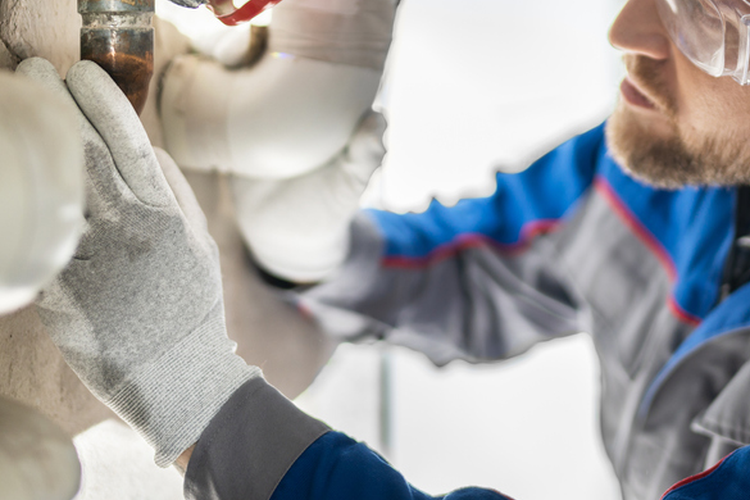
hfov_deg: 26.9
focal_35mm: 75
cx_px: 486
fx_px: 1562
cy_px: 76
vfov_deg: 18.0
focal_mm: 35
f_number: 1.2
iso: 100
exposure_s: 1/160
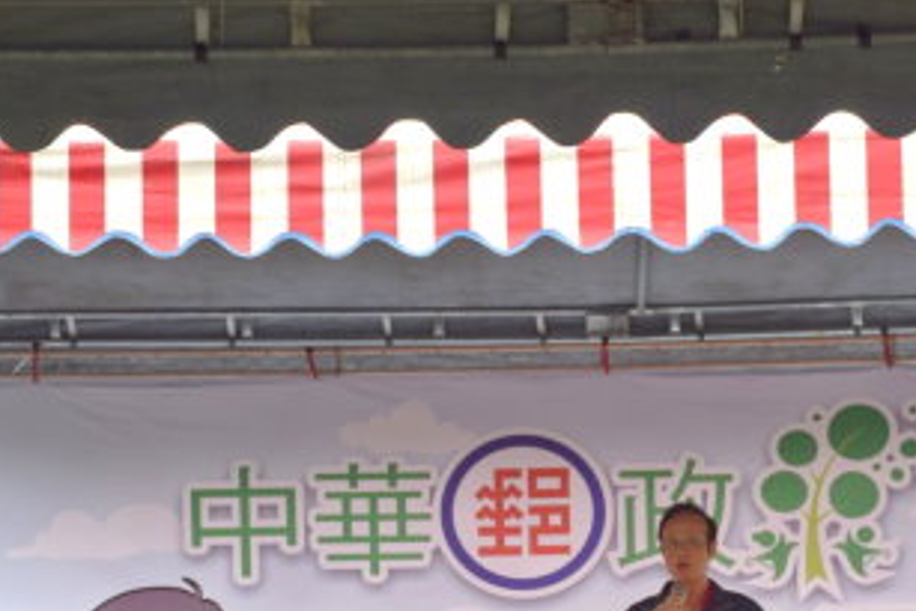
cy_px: 745
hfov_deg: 10.1
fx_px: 5167
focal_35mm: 203
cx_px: 585
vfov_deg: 6.7
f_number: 5.6
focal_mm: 52
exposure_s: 1/125
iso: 160
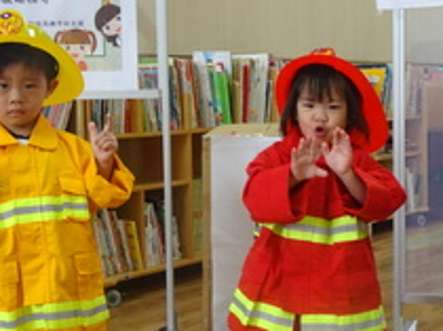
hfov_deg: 30.6
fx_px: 805
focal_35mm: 63
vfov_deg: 23.2
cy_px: 154
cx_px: 287
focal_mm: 5.61
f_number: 4
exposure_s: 1/40
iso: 500
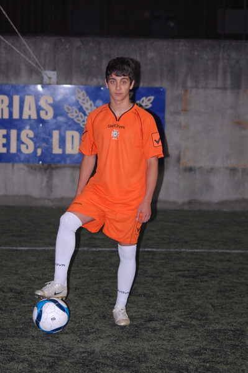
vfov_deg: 19.5
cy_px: 186
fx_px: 1087
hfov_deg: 13.0
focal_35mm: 105
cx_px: 124
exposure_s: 1/60
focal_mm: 70
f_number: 4
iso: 800
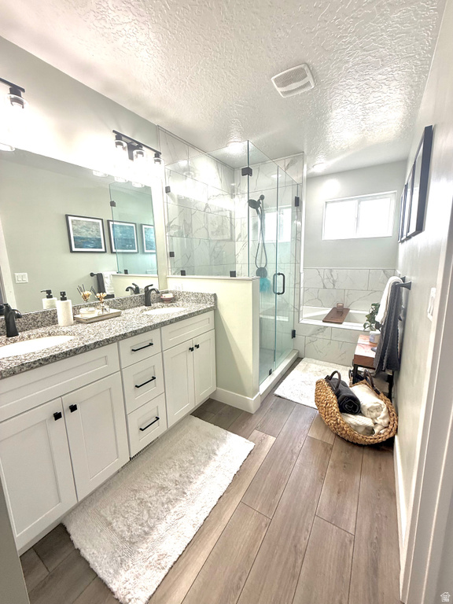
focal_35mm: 14
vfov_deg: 102.1
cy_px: 302
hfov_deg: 85.7
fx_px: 244
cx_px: 226
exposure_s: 1/120
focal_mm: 2.22
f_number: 2.2
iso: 100
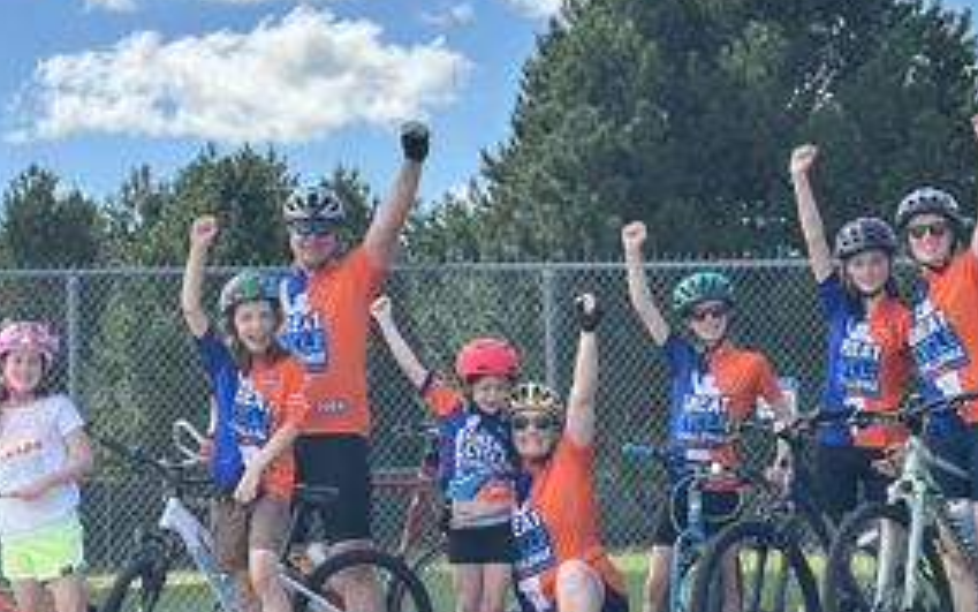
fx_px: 3199
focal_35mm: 120
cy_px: 266
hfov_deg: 17.4
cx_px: 532
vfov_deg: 10.9
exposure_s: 1/598
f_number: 2.8
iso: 32
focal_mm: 9
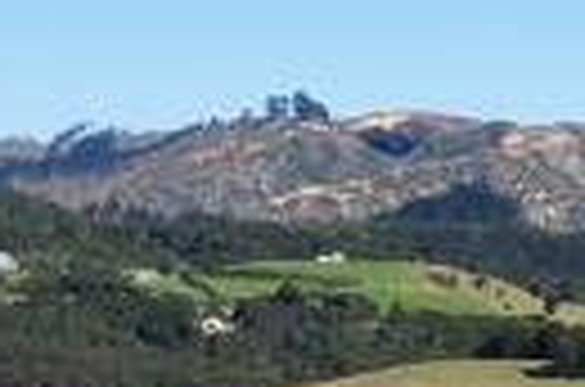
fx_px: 3372
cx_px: 1400
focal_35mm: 208
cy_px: 868
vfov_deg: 6.3
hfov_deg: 9.0
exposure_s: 1/800
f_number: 9
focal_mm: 18
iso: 500
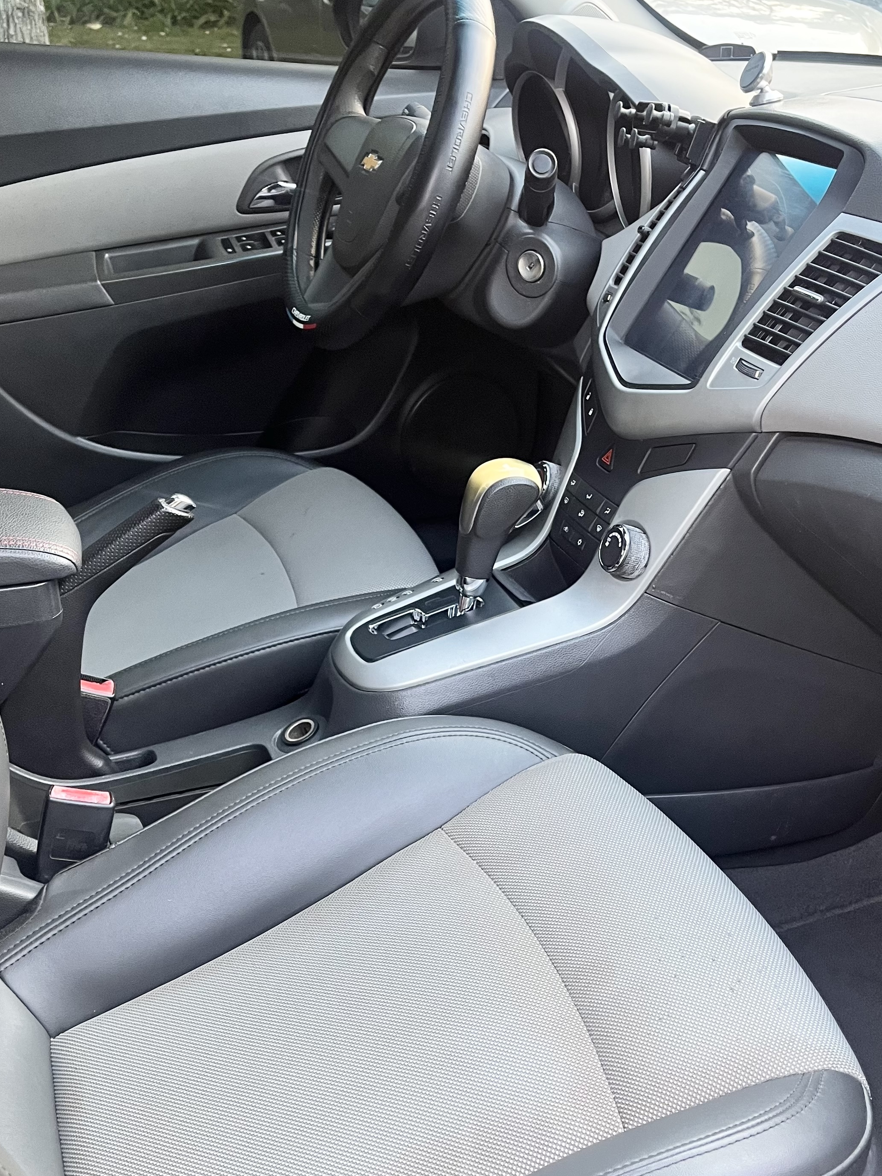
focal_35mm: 38
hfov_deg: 37.5
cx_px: 543
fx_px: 1291
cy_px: 653
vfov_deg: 48.9
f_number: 1.6
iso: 160
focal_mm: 5.1
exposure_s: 1/60
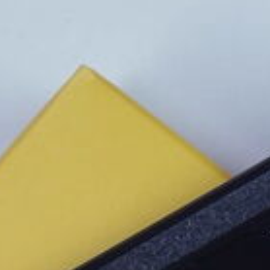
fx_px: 3212
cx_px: 325
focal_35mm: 364
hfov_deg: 4.8
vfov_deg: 4.7
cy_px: 521
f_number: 7.1
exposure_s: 1/160
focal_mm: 62
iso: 640
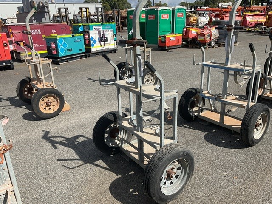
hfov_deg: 61.7
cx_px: 136
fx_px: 228
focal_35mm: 29
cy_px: 102
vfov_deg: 48.2
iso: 16
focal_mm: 3
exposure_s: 1/2058
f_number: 1.8
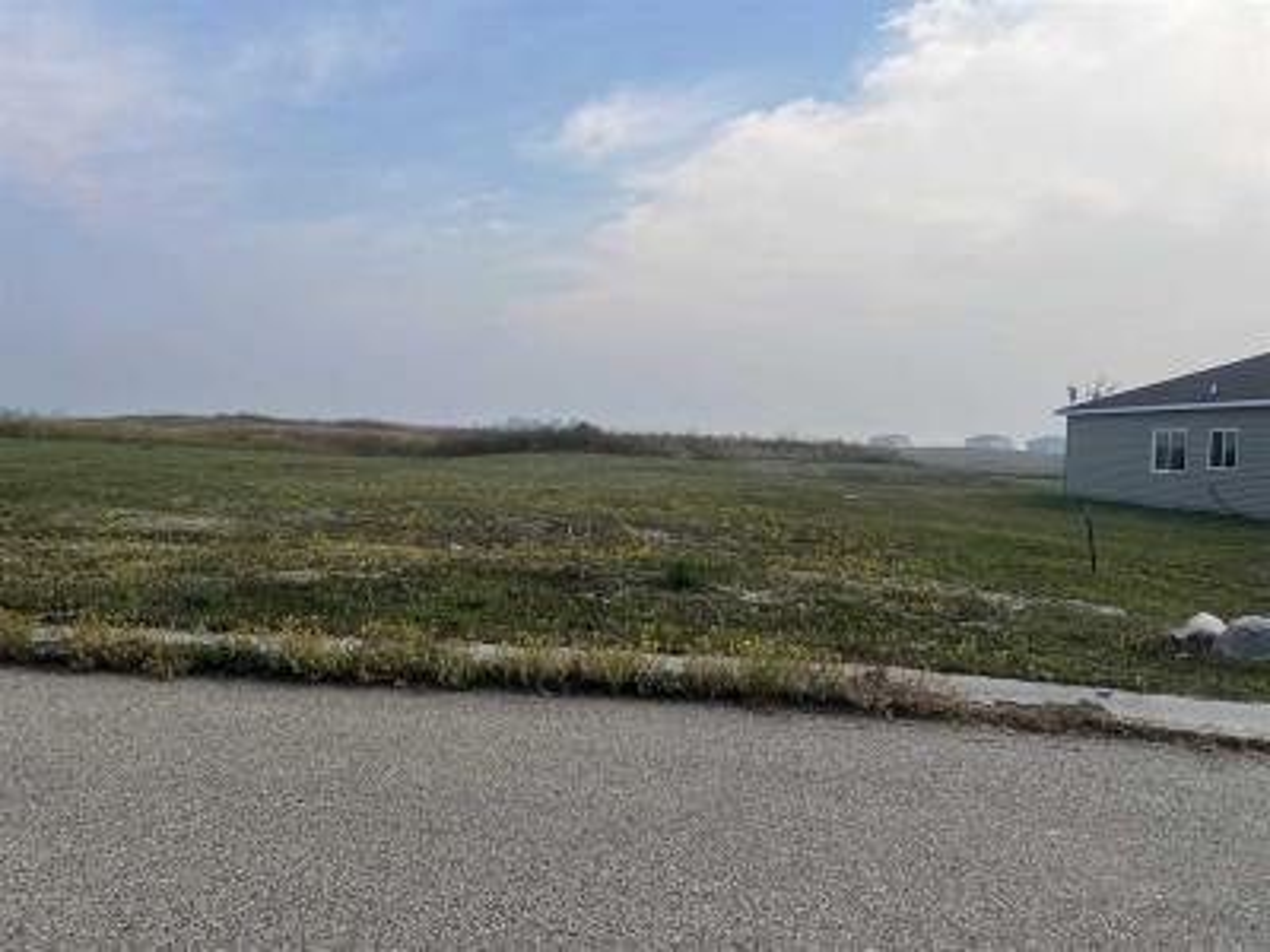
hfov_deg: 67.3
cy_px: 476
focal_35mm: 26
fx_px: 954
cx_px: 635
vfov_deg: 53.1
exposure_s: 1/3356
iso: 50
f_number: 1.5
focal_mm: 5.7
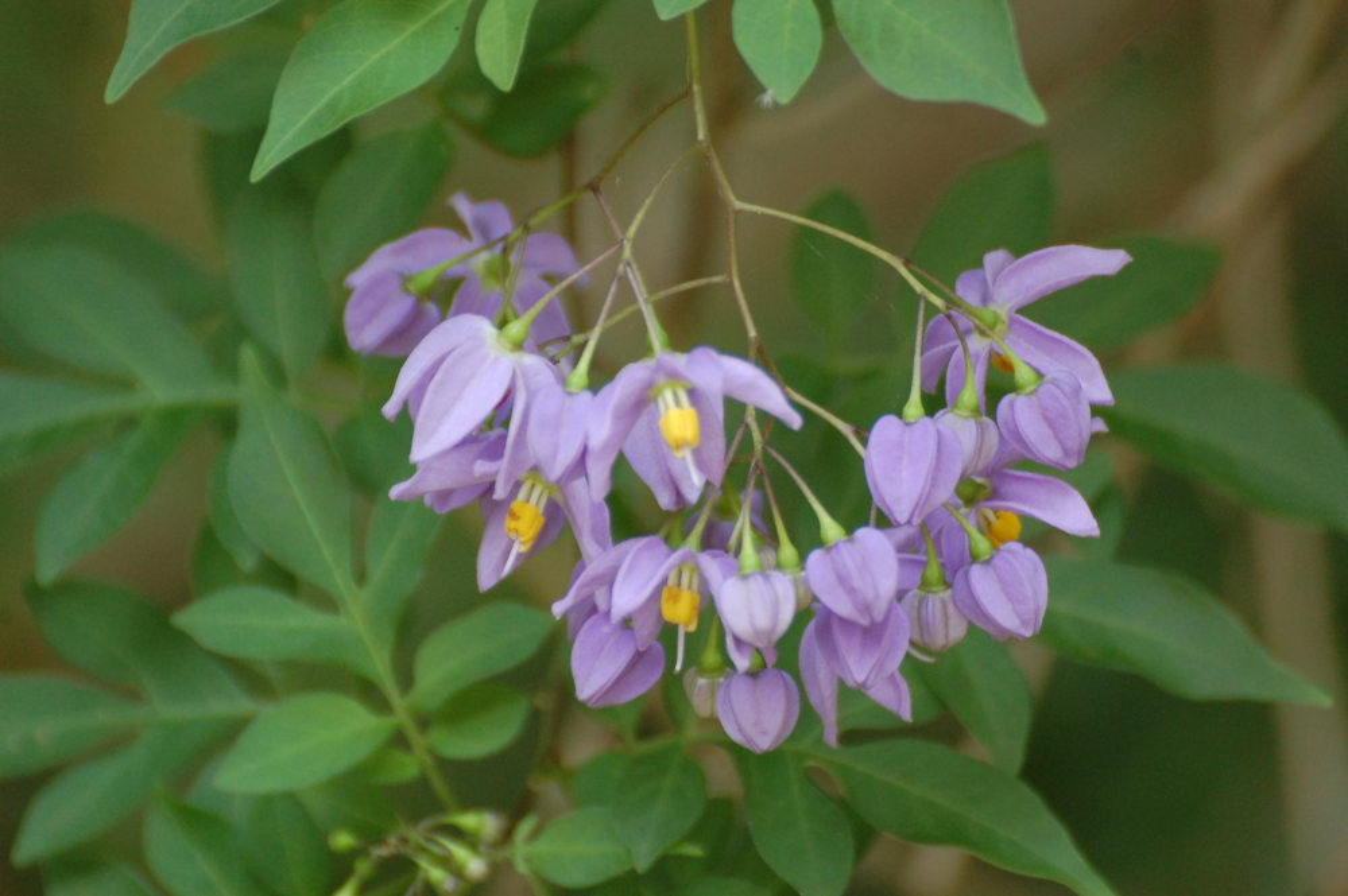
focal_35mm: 450
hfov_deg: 4.6
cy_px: 448
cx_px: 674
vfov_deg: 3.0
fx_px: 16836
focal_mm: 300
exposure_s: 1/160
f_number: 5.6
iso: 800
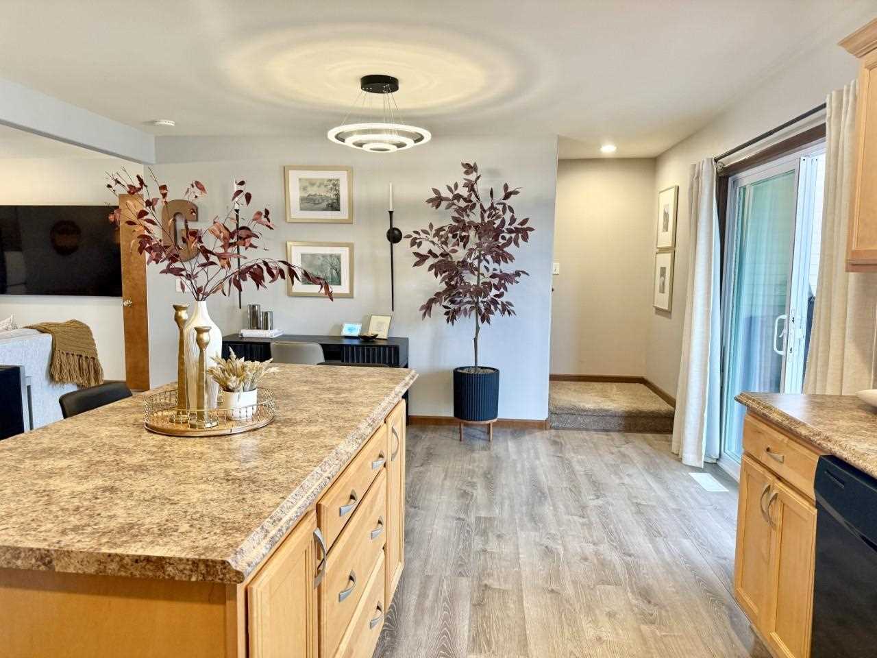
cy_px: 329
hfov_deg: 71.6
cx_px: 438
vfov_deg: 56.8
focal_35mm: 24
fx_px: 608
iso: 200
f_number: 1.78
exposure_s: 1/60
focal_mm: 6.76
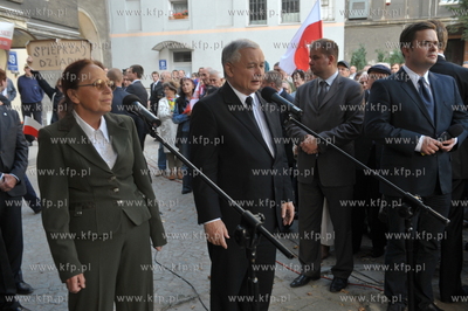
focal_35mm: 35
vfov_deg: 37.8
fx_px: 455
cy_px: 156
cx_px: 234
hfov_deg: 54.5
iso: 500
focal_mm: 35
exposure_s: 1/160
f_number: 5
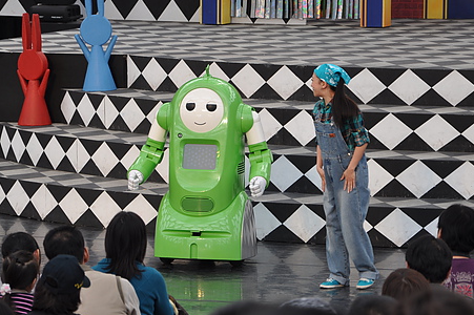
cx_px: 239
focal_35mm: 210
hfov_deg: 9.8
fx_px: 2758
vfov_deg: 6.5
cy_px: 132
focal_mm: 105
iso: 200
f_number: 5.6
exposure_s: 1/125
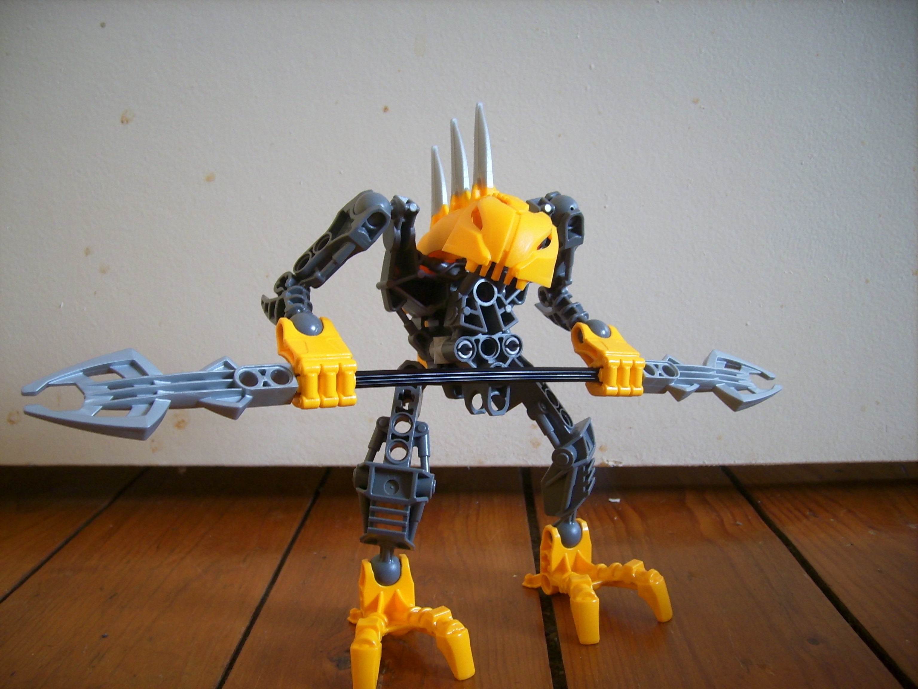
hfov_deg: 56.8
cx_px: 459
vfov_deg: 44.2
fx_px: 849
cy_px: 344
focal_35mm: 32
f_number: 2.8
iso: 50
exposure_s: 1/6
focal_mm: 5.99
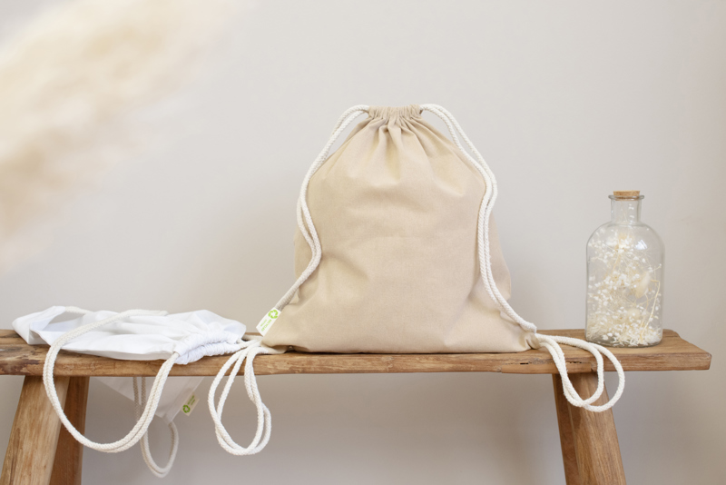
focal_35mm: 50
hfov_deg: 39.6
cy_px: 242
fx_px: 1009
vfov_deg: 27.0
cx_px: 363
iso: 1250
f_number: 6.3
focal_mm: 50
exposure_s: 1/100
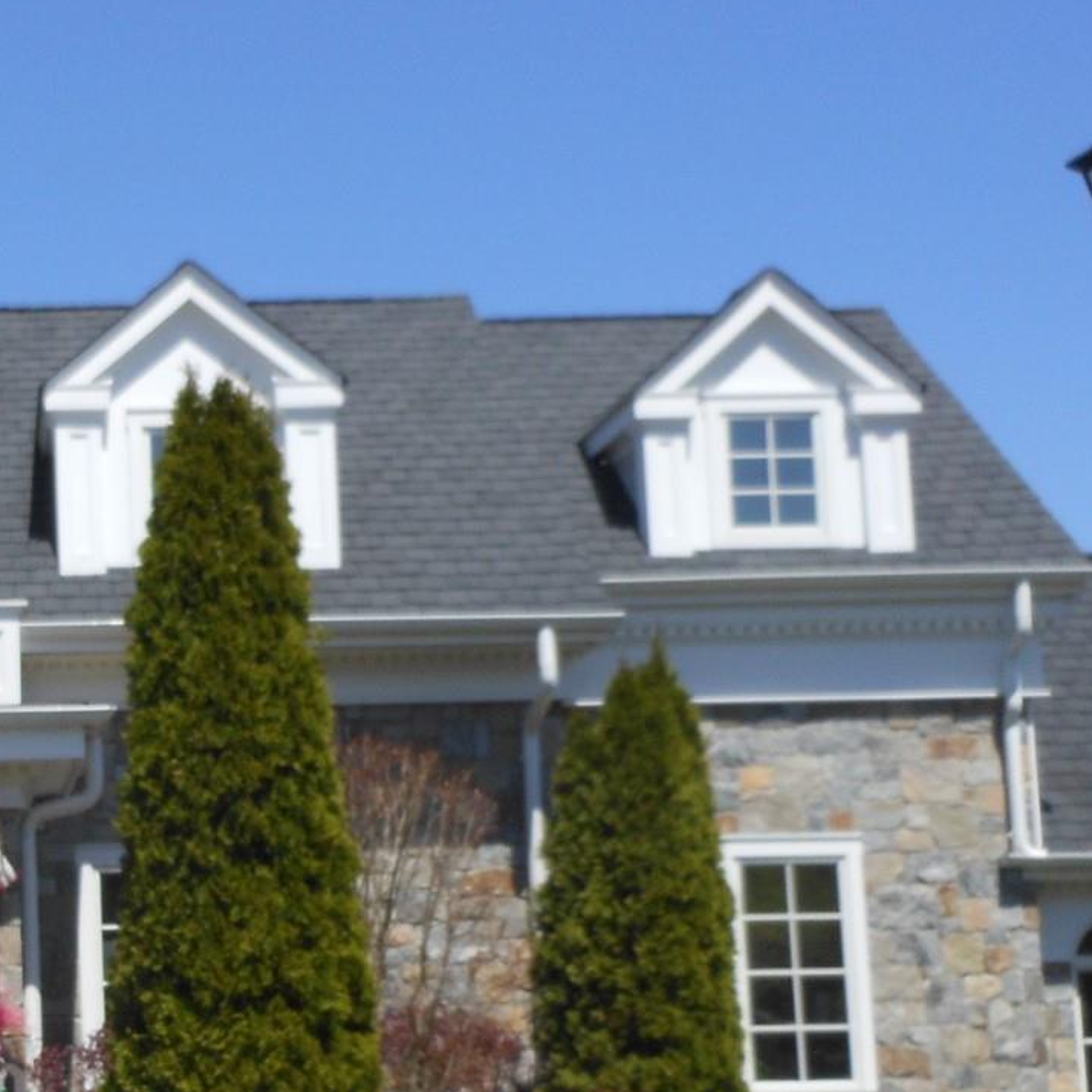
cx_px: -64
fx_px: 2534
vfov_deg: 24.1
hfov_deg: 23.1
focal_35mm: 71
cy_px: 769
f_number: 3.7
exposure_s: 1/800
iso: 80
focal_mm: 5
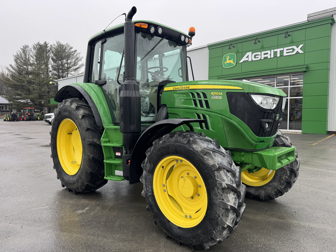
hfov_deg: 71.6
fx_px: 233
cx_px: 168
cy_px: 126
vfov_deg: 56.8
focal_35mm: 24
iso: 80
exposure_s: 1/379
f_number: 1.78
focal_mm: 6.76
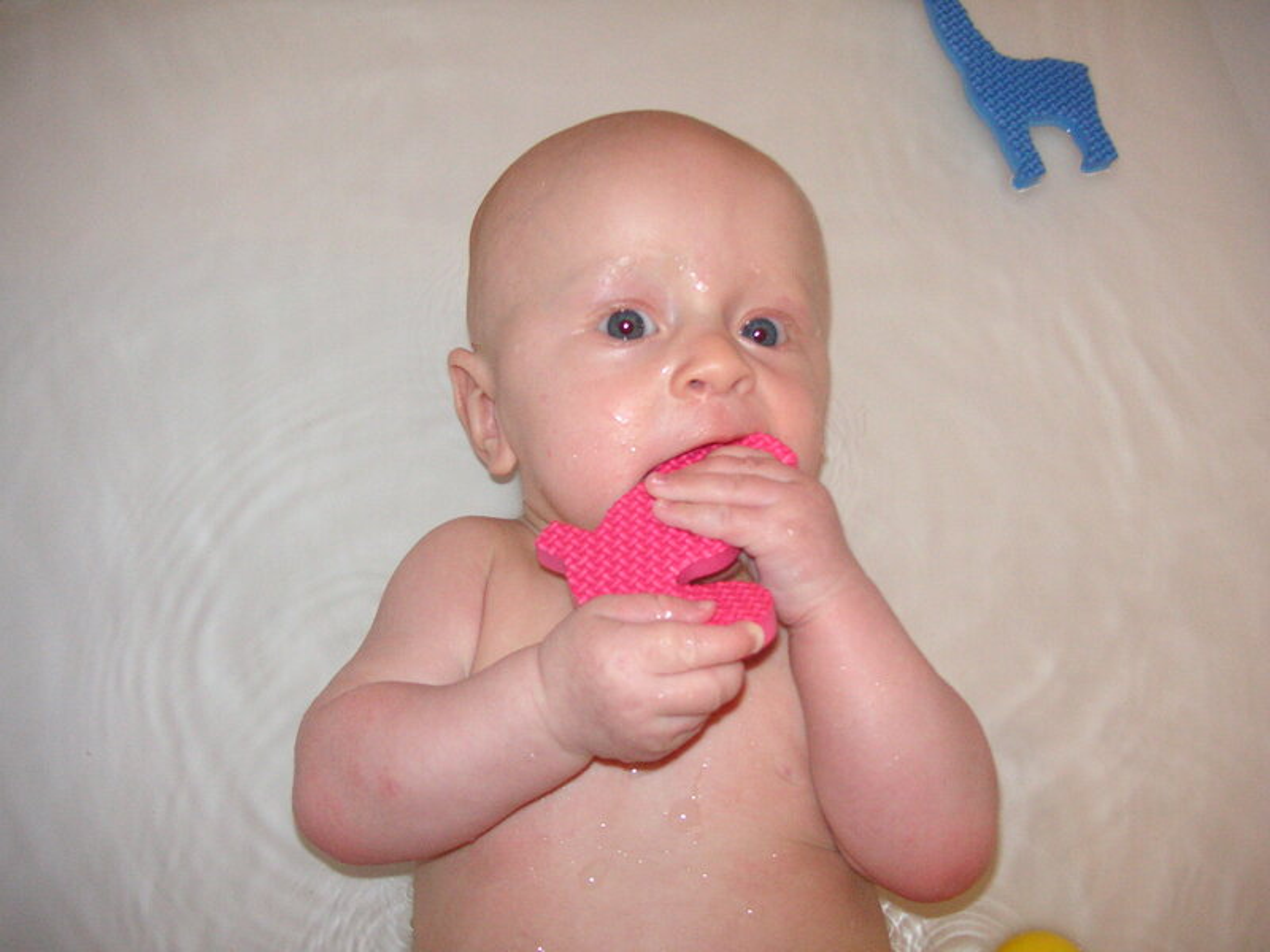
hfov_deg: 50.1
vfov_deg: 38.7
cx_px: 635
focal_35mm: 37
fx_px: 1357
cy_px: 476
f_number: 2.8
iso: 160
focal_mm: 6.1
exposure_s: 1/45
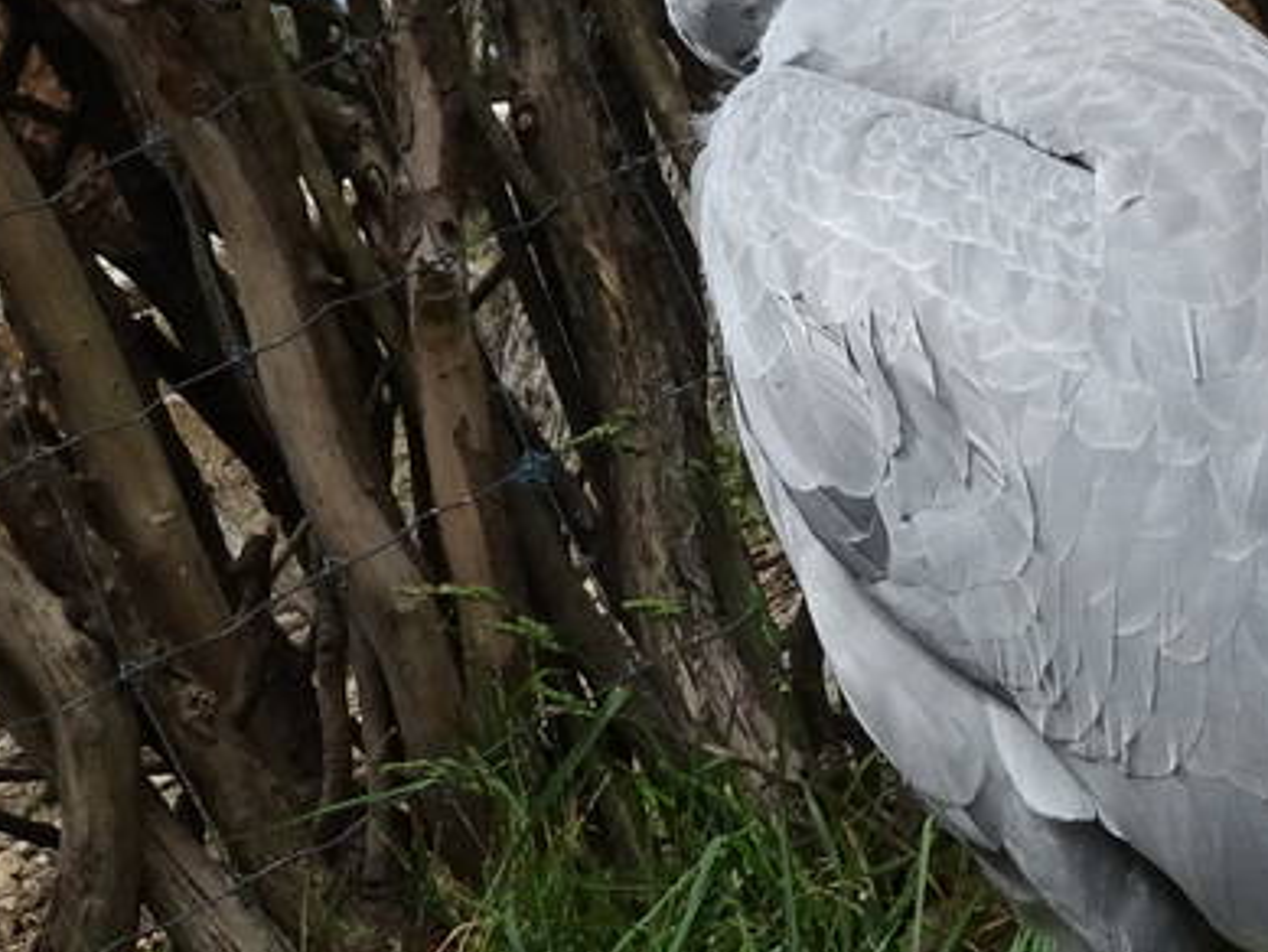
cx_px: 844
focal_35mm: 177
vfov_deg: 8.4
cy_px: 509
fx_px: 6486
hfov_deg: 11.2
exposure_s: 1/400
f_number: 4.5
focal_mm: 7.3
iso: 80
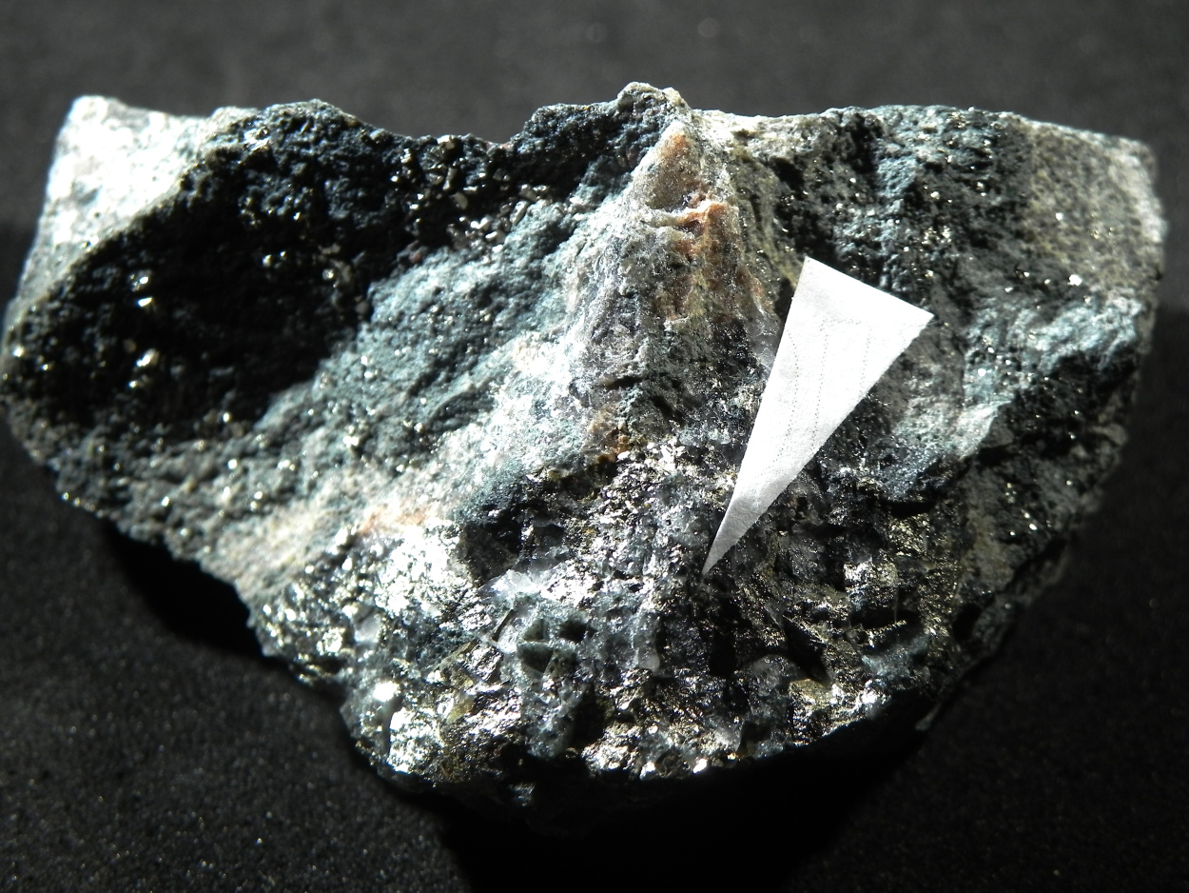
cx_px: 594
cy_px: 446
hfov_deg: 23.0
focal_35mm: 85
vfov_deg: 17.4
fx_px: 2920
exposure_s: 1/46.3
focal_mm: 15.1
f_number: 4
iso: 160
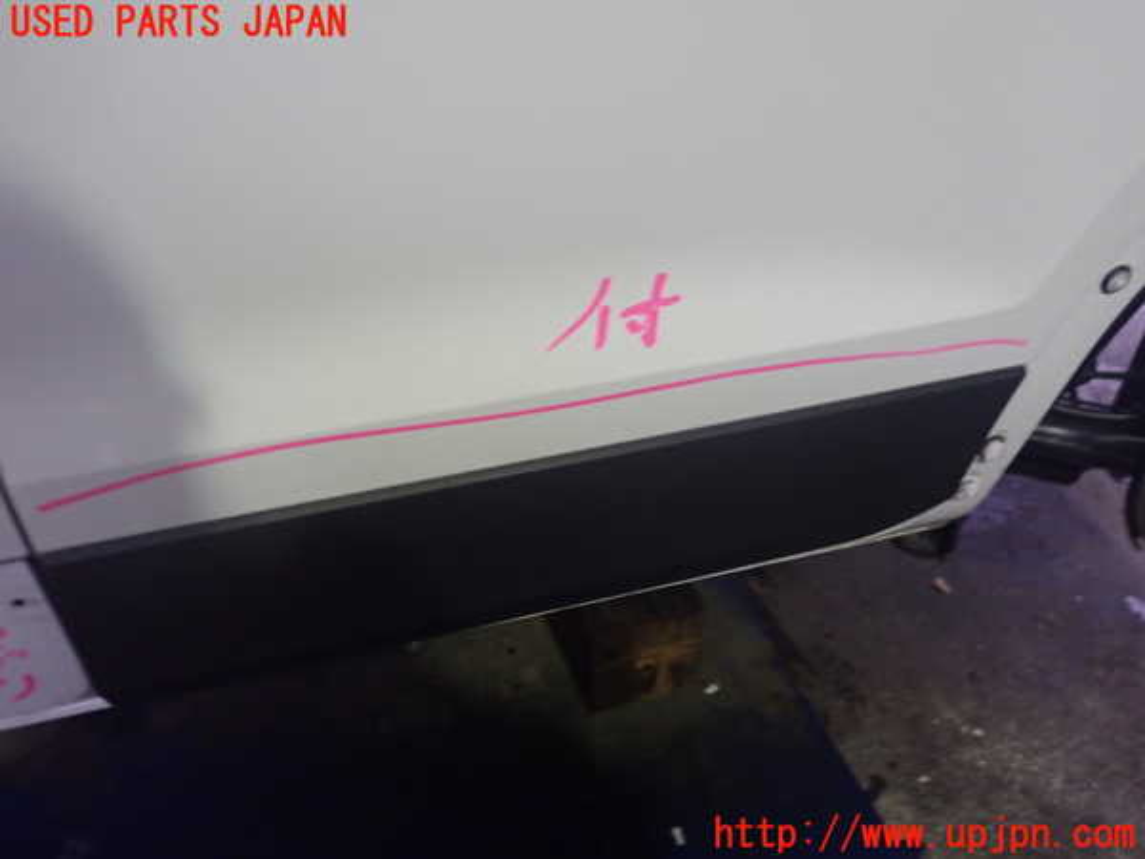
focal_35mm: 30
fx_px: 992
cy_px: 430
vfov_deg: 46.8
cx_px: 572
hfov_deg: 60.0
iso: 500
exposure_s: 1/30
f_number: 2.3
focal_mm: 5.4
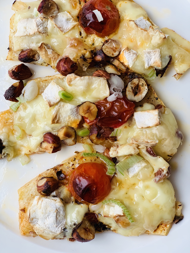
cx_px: 95
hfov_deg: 28.0
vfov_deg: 36.8
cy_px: 126
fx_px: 381
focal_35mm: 52
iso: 125
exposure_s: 1/63
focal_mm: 6
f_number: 2.4
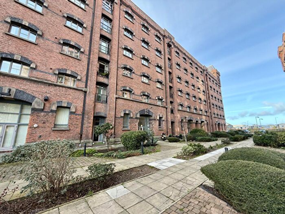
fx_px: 115
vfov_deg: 85.7
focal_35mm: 14
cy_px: 107
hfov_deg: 102.1
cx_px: 142
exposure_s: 1/179
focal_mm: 2.22
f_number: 2.2
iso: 64
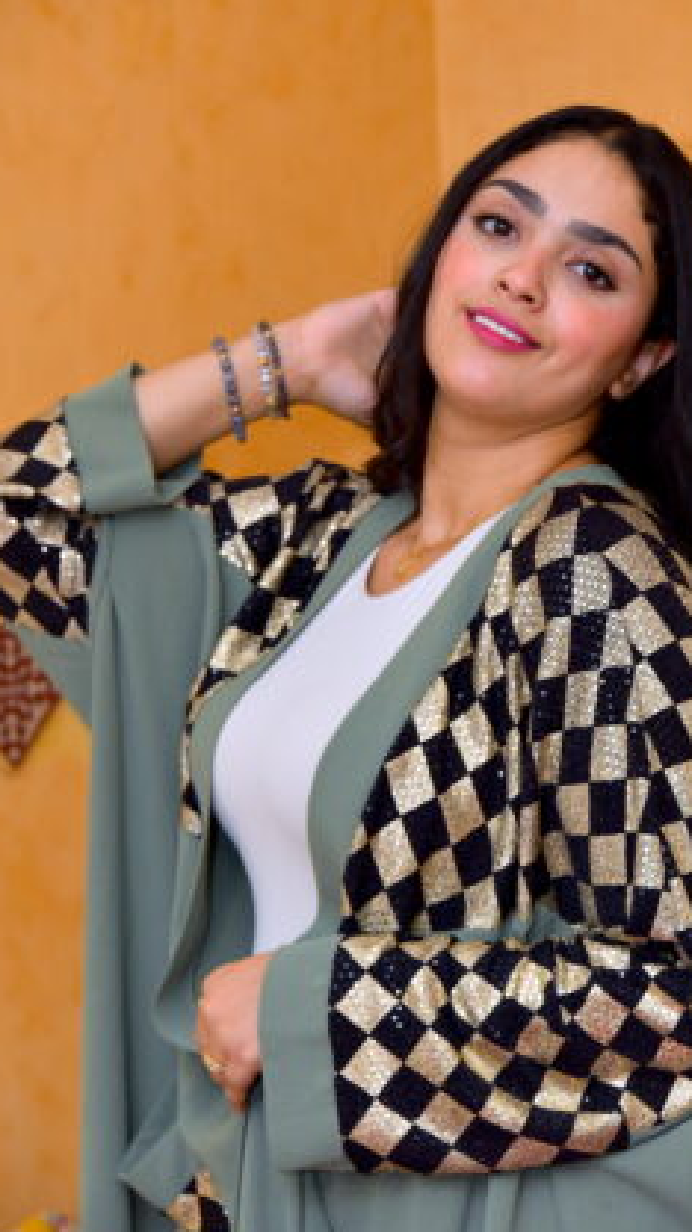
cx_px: 417
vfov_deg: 13.1
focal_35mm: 164
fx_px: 5360
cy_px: 585
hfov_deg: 7.4
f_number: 8
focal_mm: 145
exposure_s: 1/125
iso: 1000
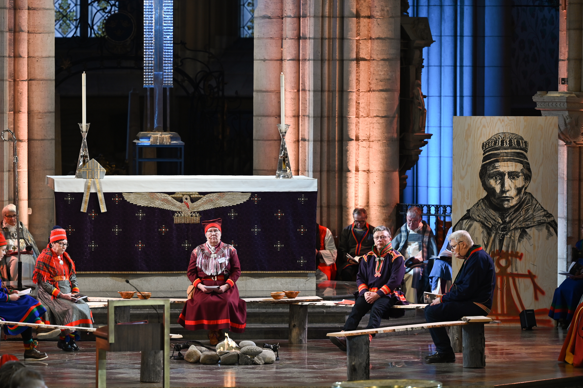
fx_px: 3415
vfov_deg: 6.5
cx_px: 226
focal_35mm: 211
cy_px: 163
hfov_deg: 9.8
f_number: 2.8
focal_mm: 150
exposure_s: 1/60
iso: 280
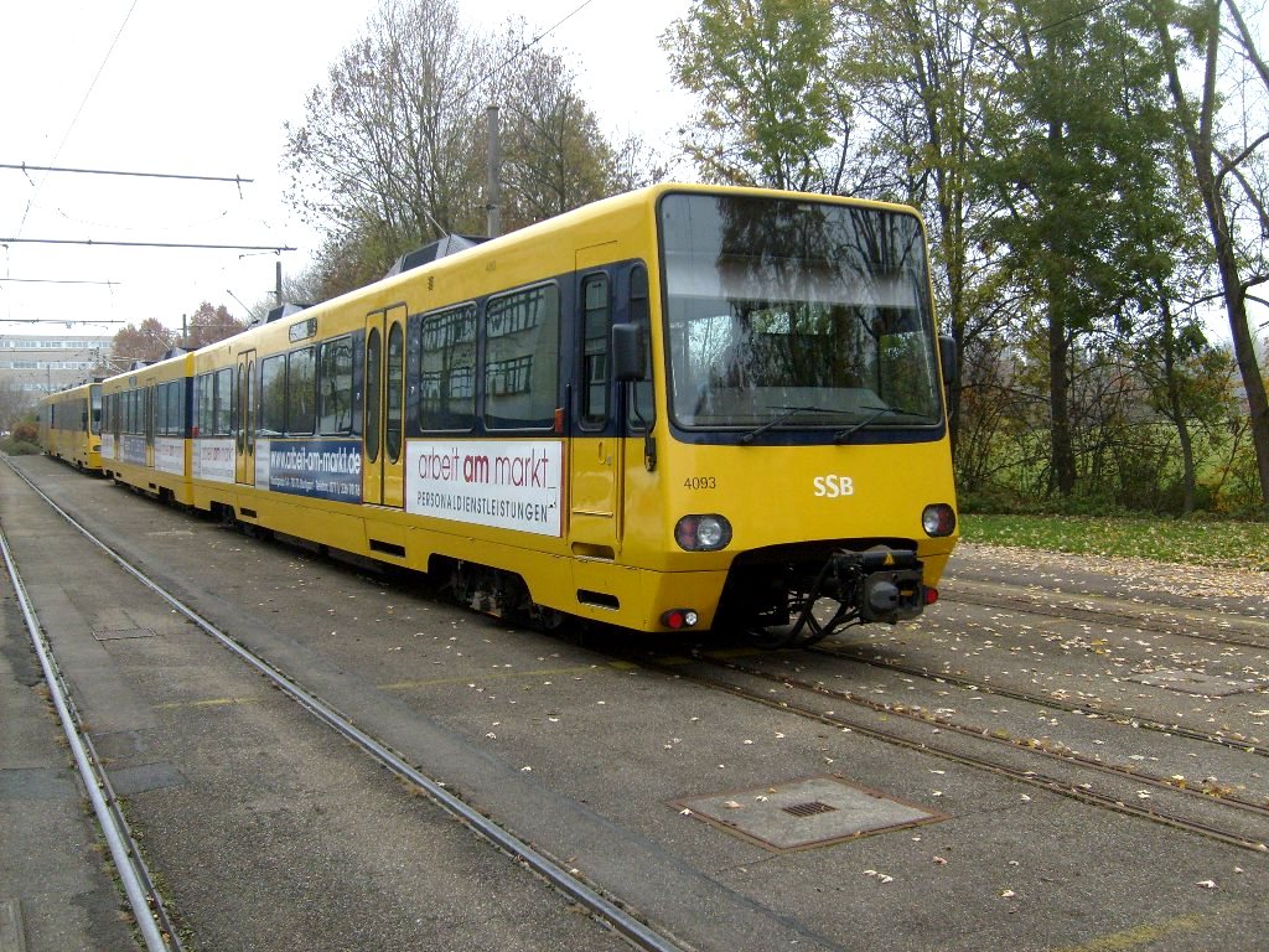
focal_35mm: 35
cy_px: 476
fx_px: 1283
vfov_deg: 40.7
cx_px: 634
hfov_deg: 52.6
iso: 80
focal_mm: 5.8
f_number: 2.8
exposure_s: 1/250
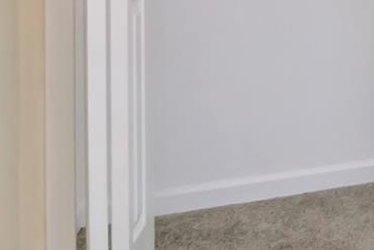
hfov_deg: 17.8
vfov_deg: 17.5
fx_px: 750
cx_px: 775
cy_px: -92
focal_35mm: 72
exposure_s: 1/50
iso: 800
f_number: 11
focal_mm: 11
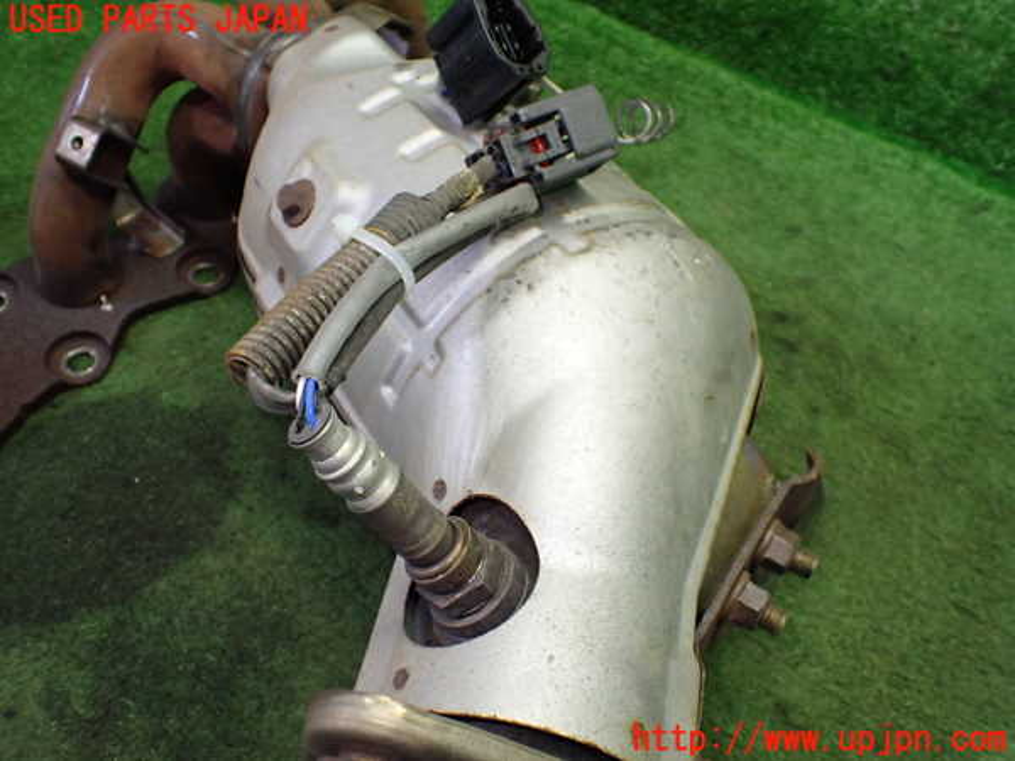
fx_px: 880
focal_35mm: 30
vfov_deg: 46.8
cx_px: 508
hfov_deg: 60.0
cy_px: 380
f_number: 2.3
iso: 400
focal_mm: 5.4
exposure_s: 1/125
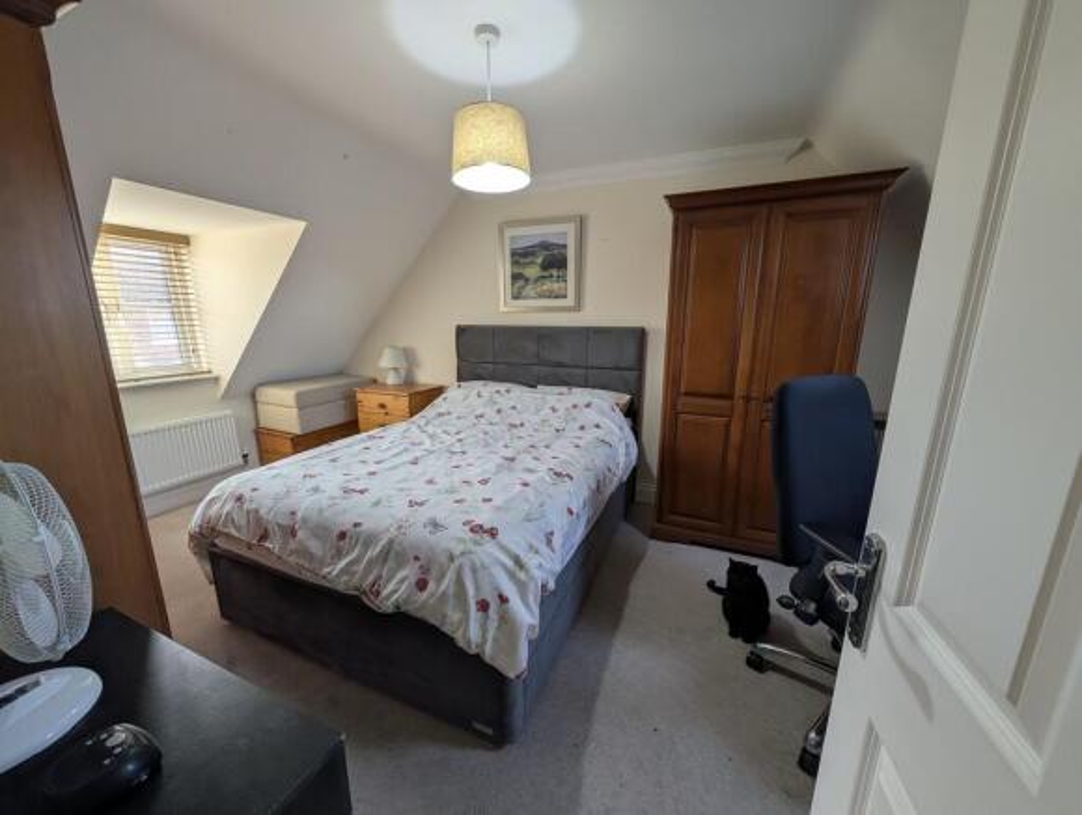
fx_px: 376
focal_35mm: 12
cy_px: 408
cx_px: 541
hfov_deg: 110.4
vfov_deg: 94.7
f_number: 1.7
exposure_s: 1/100
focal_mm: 2.02
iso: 77
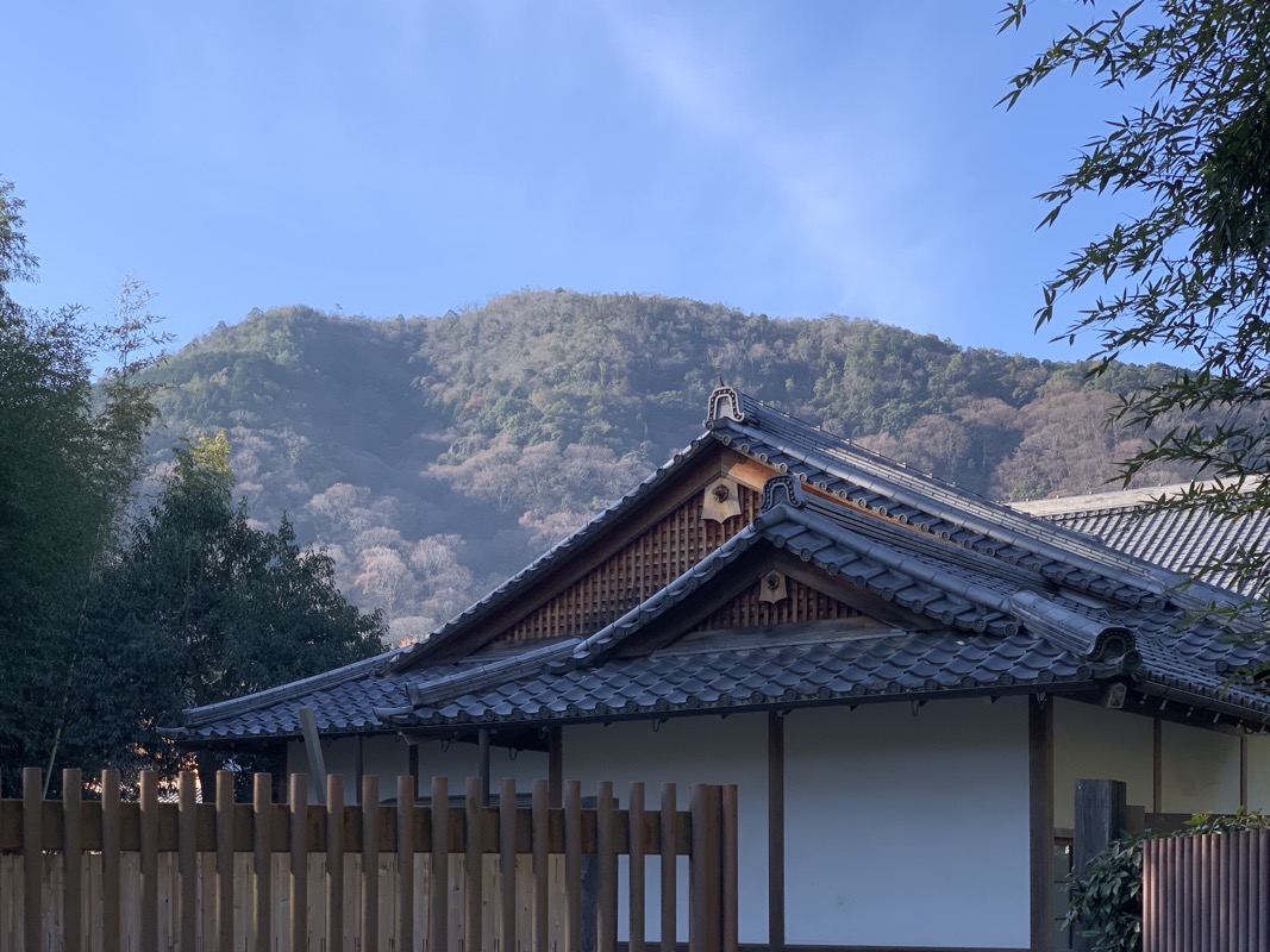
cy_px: 476
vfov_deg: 28.0
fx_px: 1908
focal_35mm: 52
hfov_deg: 36.8
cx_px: 635
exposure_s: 1/505
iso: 16
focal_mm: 6
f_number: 2.4
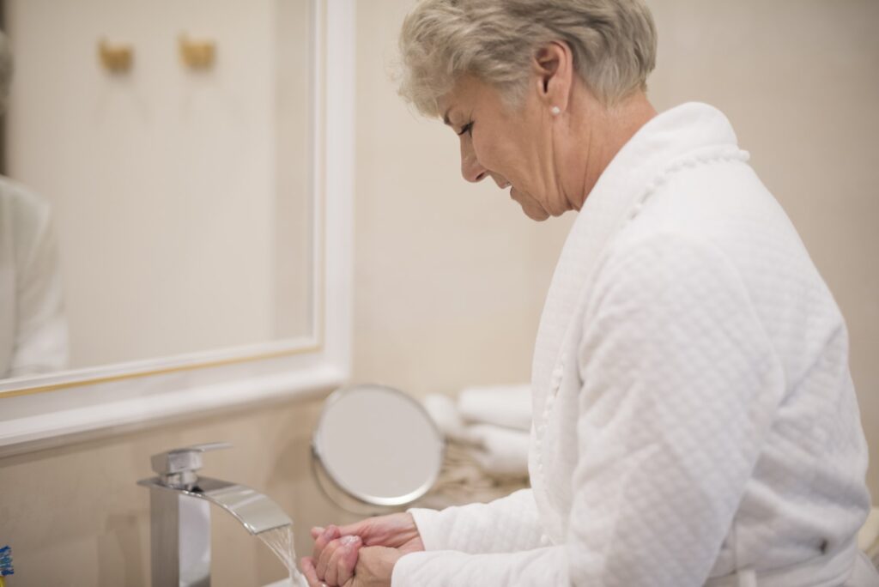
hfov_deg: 39.6
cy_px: 294
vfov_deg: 27.0
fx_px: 1221
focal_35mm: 50
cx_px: 440
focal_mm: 50
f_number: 2
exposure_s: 1/80
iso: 200
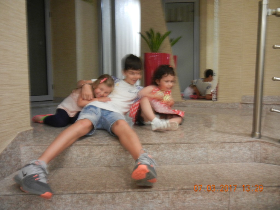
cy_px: 105
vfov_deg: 46.8
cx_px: 140
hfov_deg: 60.0
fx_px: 243
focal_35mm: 30
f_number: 3.5
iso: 400
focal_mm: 5.4
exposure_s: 1/2.4
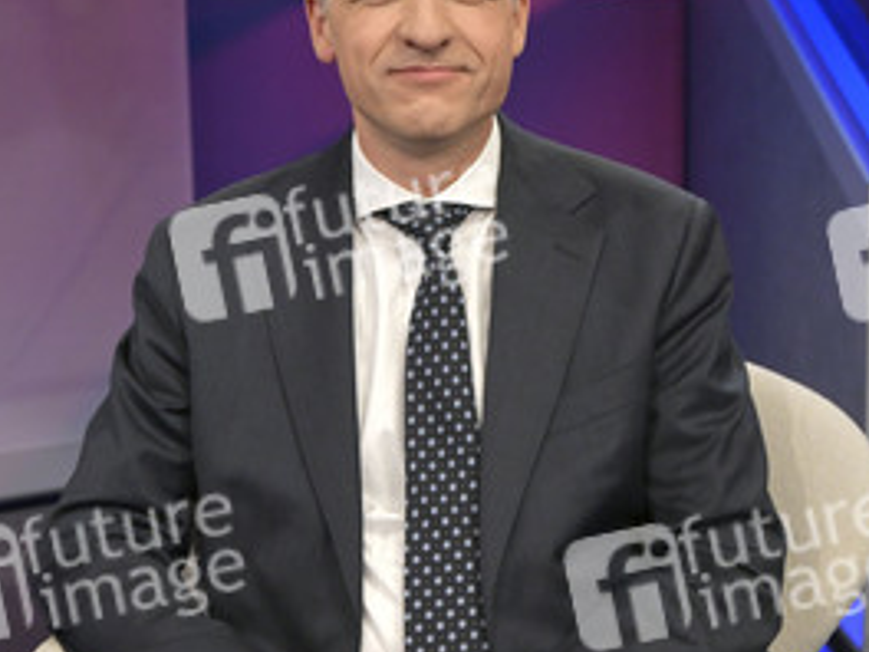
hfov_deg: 27.8
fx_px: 1757
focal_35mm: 70
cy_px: 408
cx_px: 434
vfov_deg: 21.0
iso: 2500
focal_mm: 48
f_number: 6.3
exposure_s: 1/250
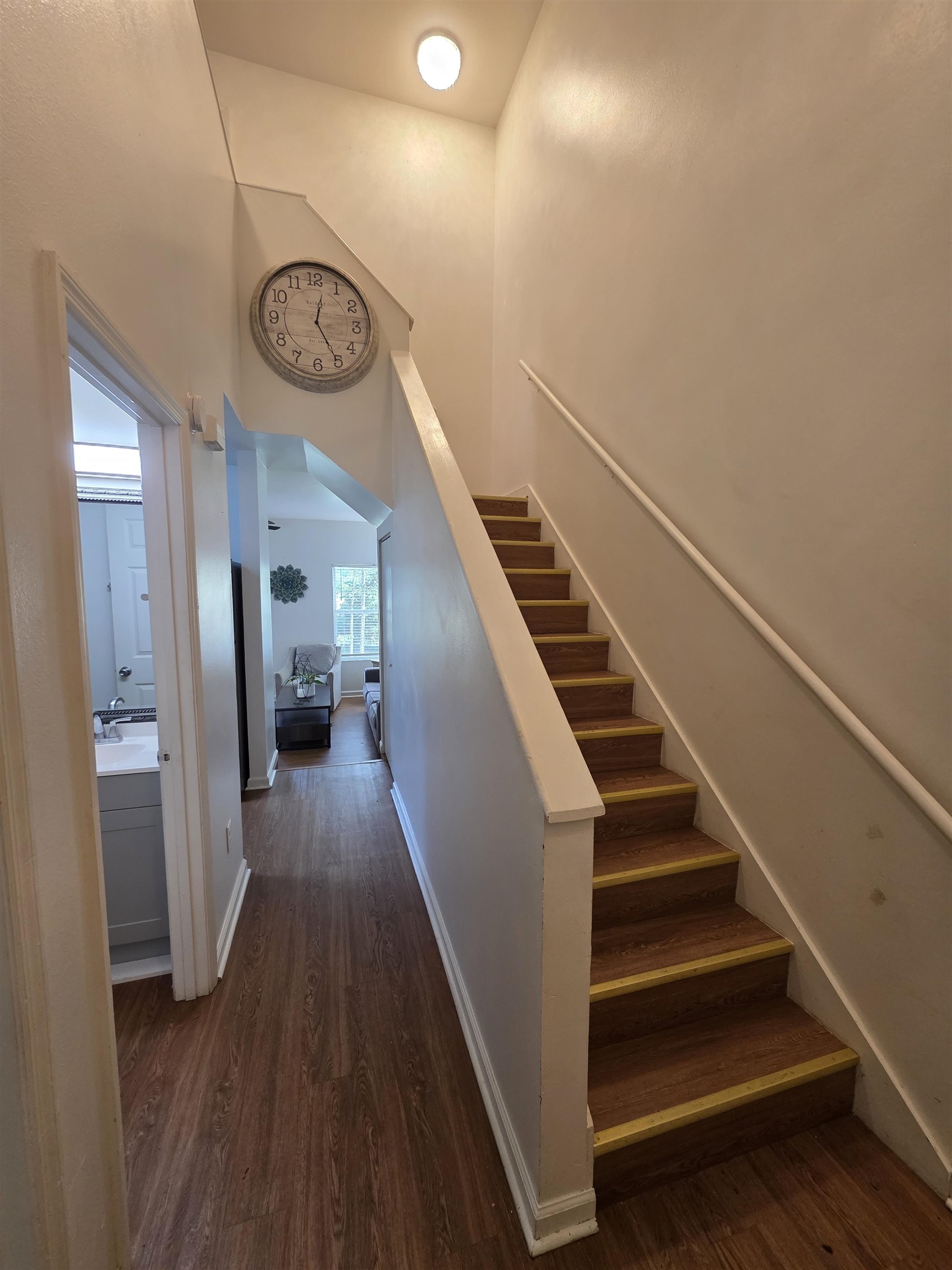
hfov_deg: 89.9
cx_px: 476
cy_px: 635
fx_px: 477
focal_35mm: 13
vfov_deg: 106.2
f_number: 1.9
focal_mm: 2.2
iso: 160
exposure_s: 1/120
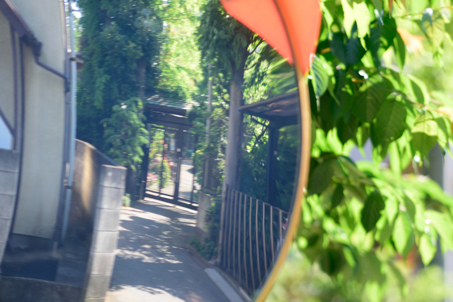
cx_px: 196
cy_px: 151
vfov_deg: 6.3
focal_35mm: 219
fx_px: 2751
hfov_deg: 9.4
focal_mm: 105
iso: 100
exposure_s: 1/200
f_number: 3.5
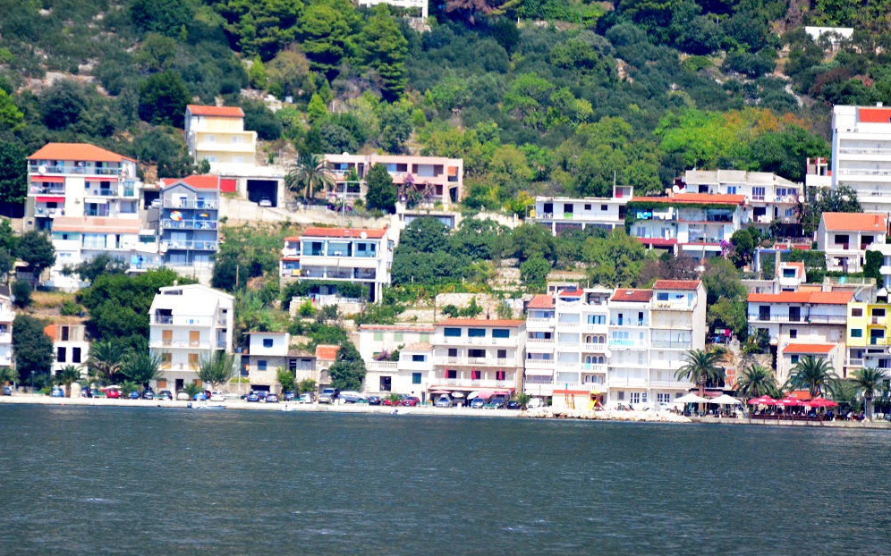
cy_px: 263
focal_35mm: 459
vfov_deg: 2.9
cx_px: 445
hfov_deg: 4.6
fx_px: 11143
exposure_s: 1/8000
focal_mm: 300
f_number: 5.6
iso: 3200
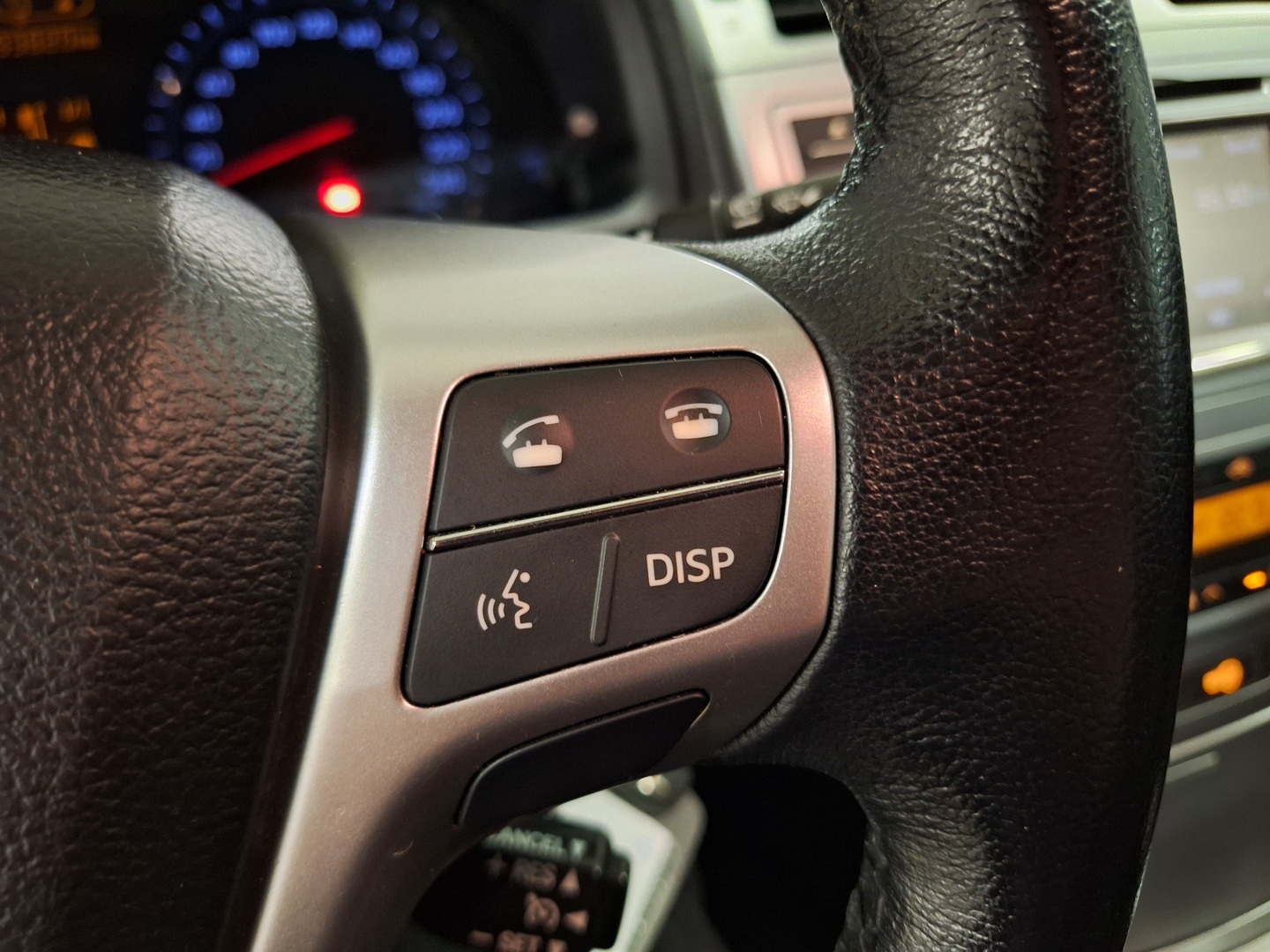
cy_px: 476
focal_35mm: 23
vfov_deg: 58.9
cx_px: 635
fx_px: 844
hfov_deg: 73.9
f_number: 1.8
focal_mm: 5.54
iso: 500
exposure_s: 1/20
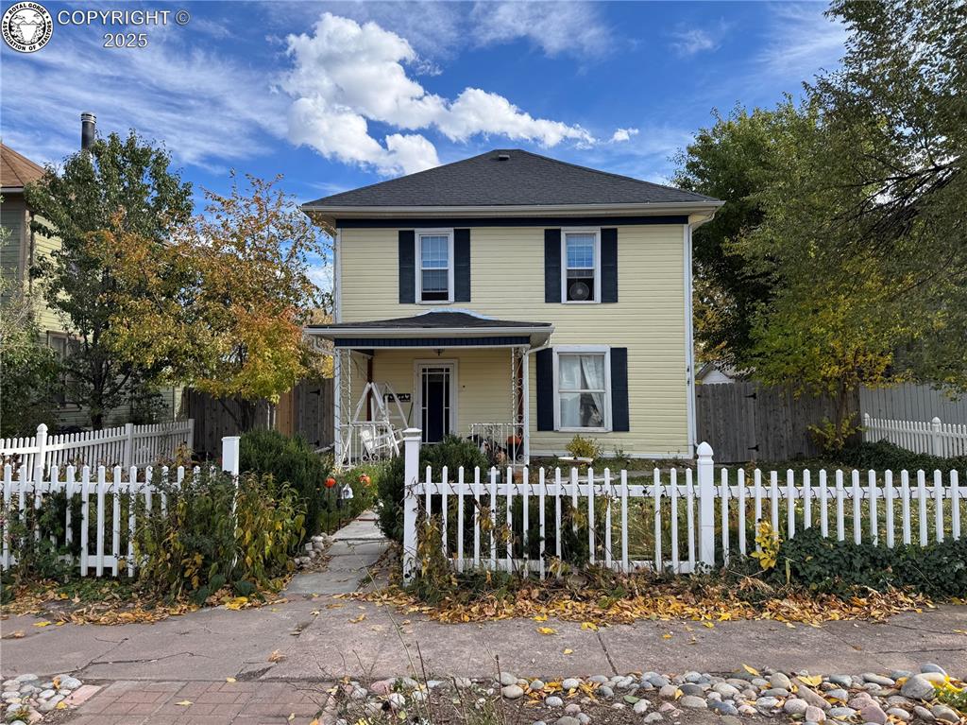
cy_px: 362
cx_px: 484
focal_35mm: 24
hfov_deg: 71.6
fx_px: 670
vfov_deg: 56.8
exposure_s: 1/1869
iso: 80
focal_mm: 6.76
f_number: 1.78
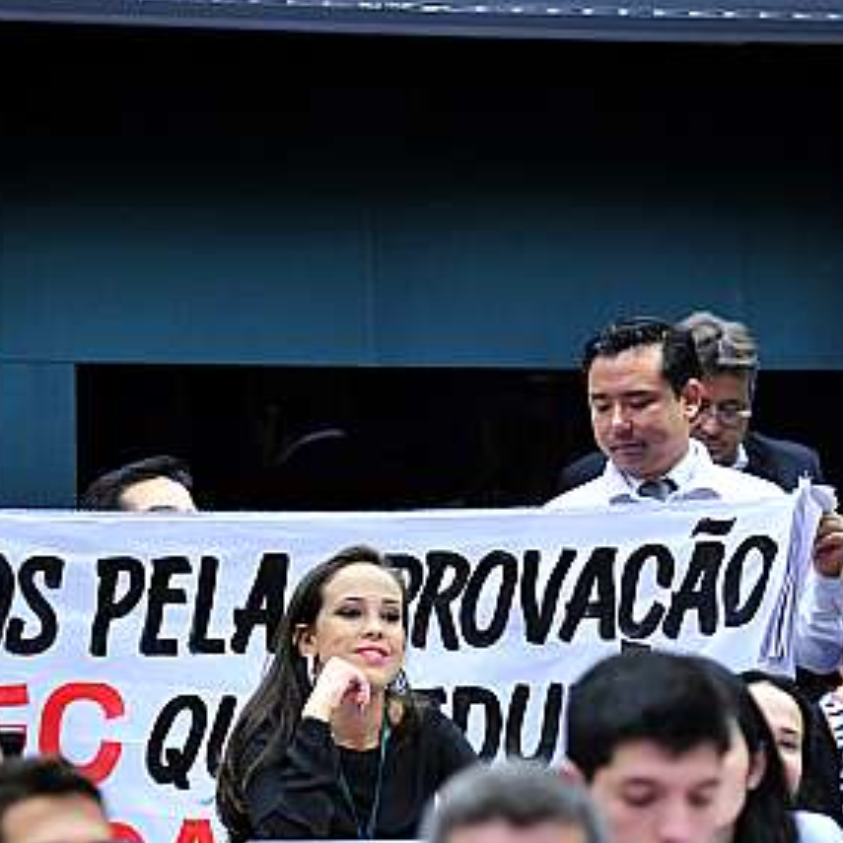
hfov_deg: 4.6
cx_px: 642
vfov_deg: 4.6
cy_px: 608
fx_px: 10470
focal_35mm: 380
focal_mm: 190
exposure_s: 1/160
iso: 2000
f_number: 4.5
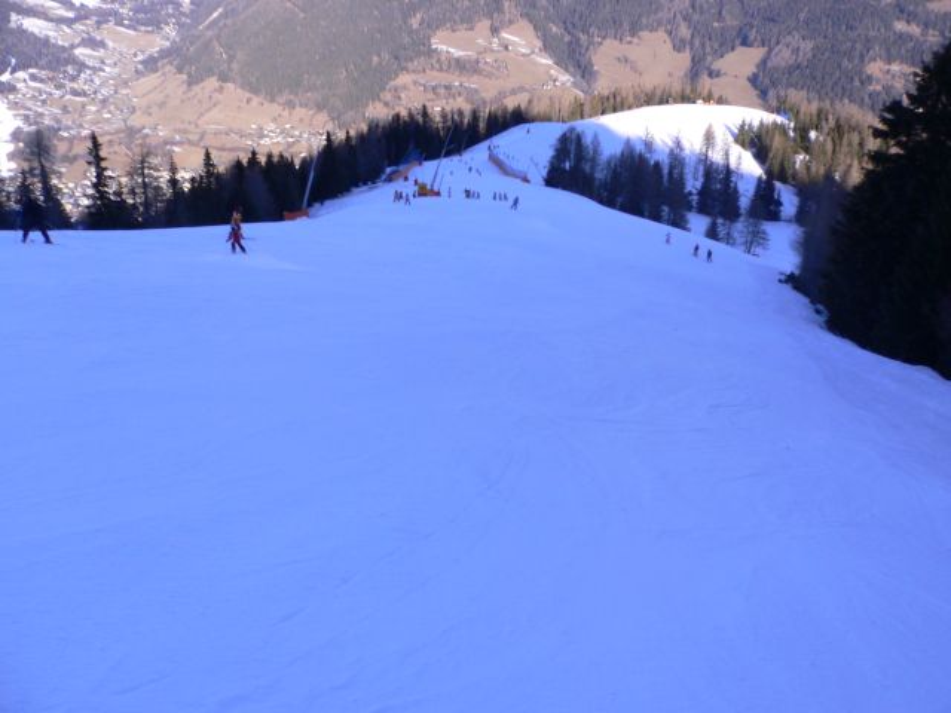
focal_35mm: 35
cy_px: 356
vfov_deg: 40.7
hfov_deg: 52.6
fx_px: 962
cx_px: 476
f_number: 5.6
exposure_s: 1/200
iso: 80
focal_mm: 5.8
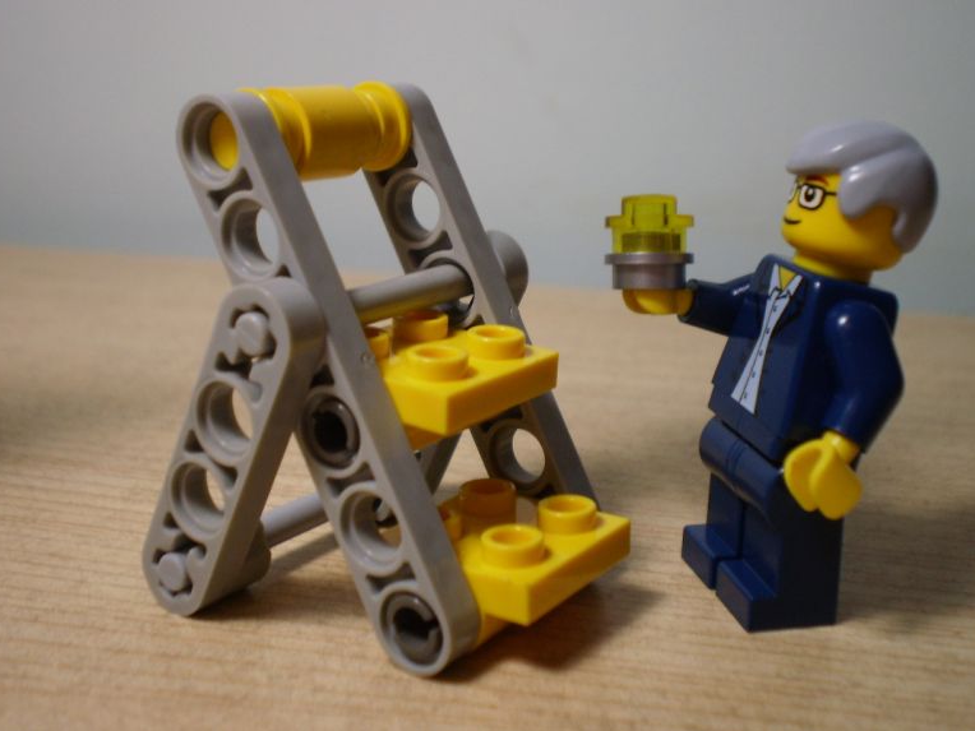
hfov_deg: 42.9
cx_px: 498
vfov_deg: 32.9
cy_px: 352
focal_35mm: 44
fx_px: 1239
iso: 125
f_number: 3.5
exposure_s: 1/30
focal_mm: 7.4
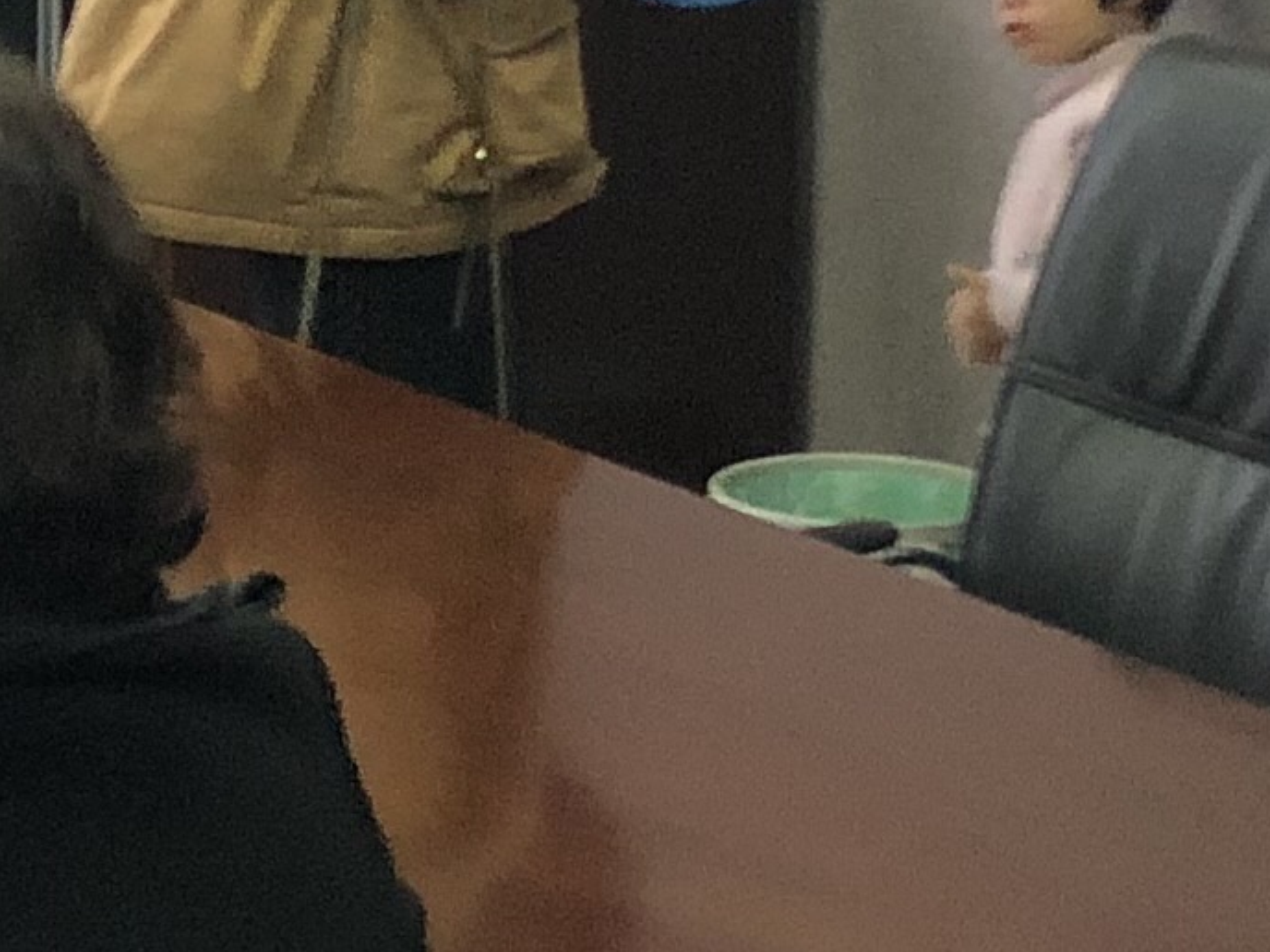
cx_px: -476
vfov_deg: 9.0
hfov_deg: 11.7
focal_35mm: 164
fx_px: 6017
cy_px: -81
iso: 32
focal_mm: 3.99
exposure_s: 1/25
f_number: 1.8
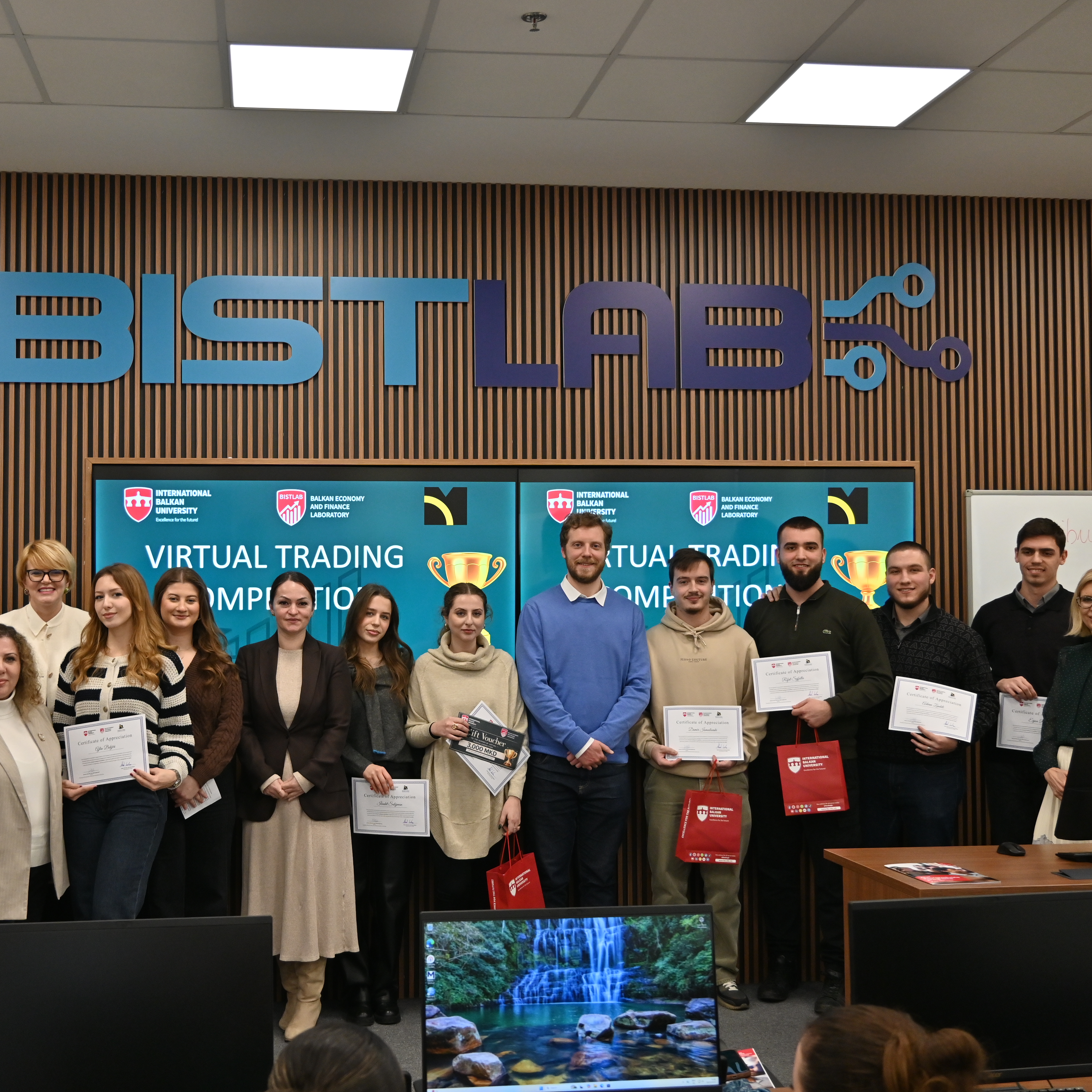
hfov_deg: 40.4
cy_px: 543
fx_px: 1475
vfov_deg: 40.6
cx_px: 413
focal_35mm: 41
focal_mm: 21.5
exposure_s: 1/125
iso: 560
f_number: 3.5
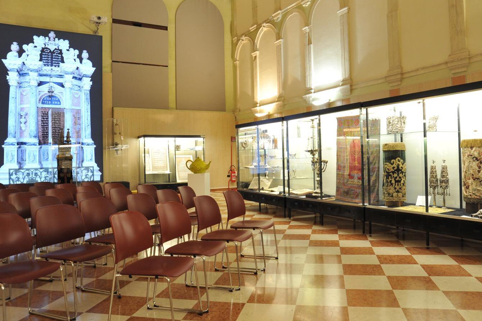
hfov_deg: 67.3
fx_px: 361
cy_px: 142
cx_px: 253
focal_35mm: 27
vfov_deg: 47.8
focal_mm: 24
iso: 1600
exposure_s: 1/40
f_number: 7.1
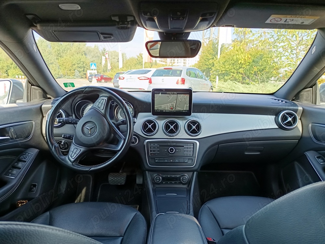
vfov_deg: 56.8
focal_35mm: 24
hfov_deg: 71.6
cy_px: 122
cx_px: 162
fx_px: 225
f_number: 1.7
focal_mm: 5.31
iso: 101
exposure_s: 1/50
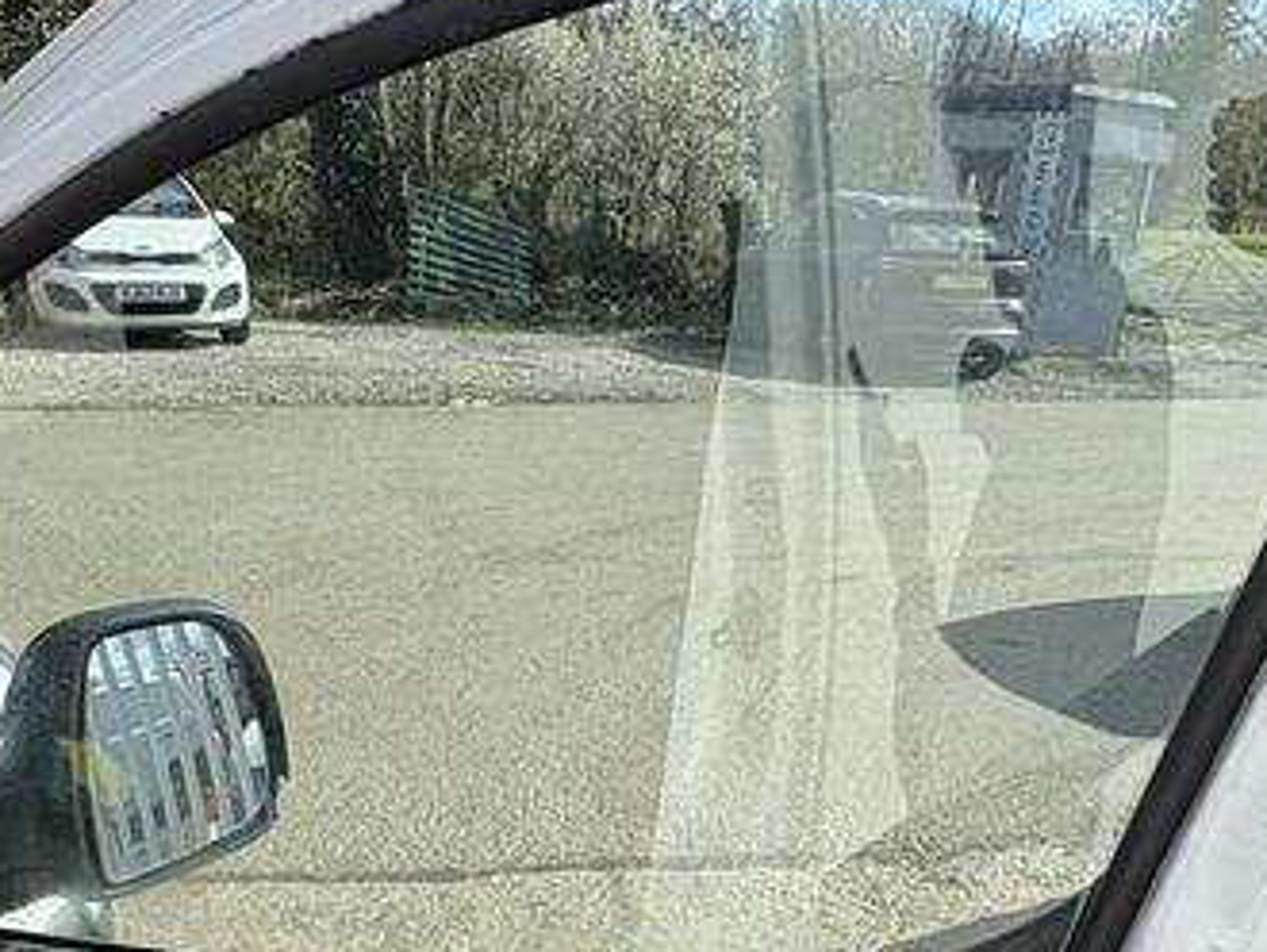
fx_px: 1392
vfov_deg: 36.1
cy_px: 802
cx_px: 699
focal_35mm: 38
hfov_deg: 48.9
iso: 40
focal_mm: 2.22
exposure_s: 1/1256
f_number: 2.2
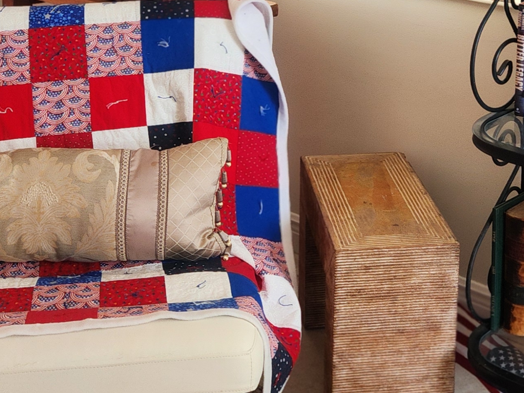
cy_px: -27
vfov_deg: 19.6
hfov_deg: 26.8
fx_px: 1090
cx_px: 365
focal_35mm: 72
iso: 125
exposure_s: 1/120
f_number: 1.8
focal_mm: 5.4
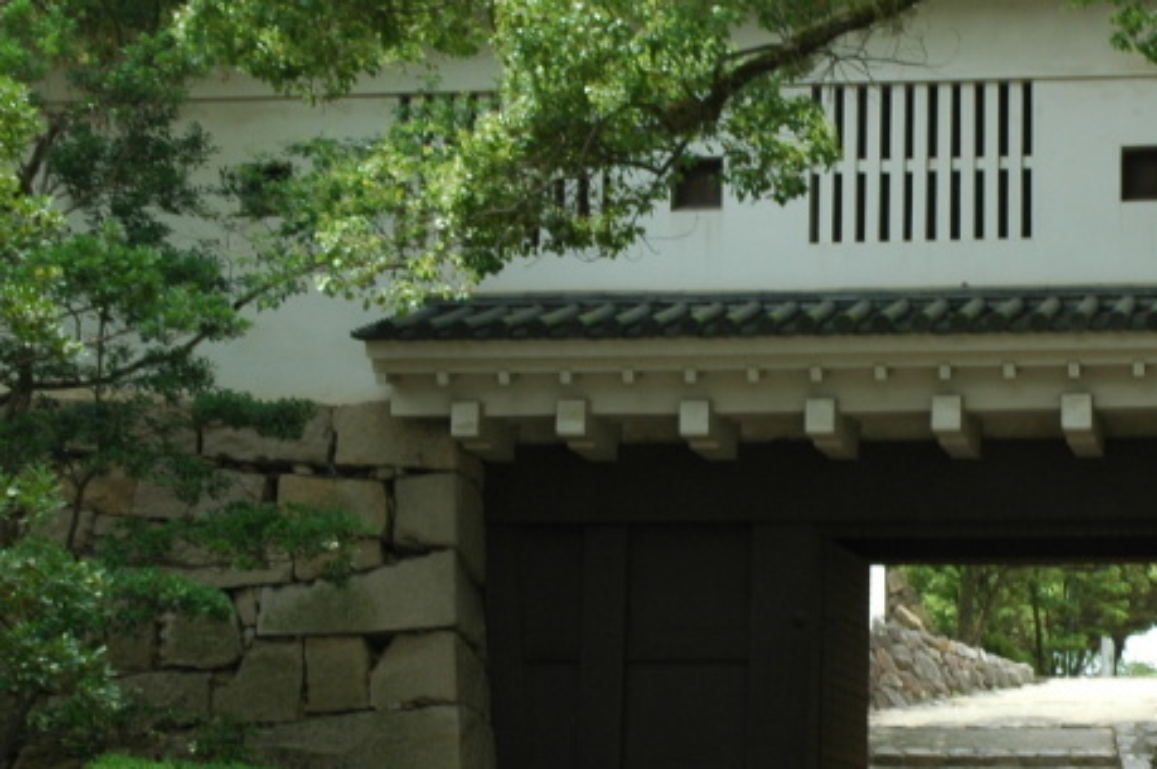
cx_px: 1031
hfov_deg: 20.6
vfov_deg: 14.1
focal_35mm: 97
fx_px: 3118
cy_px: 445
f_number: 9
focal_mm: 29
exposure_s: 1/100
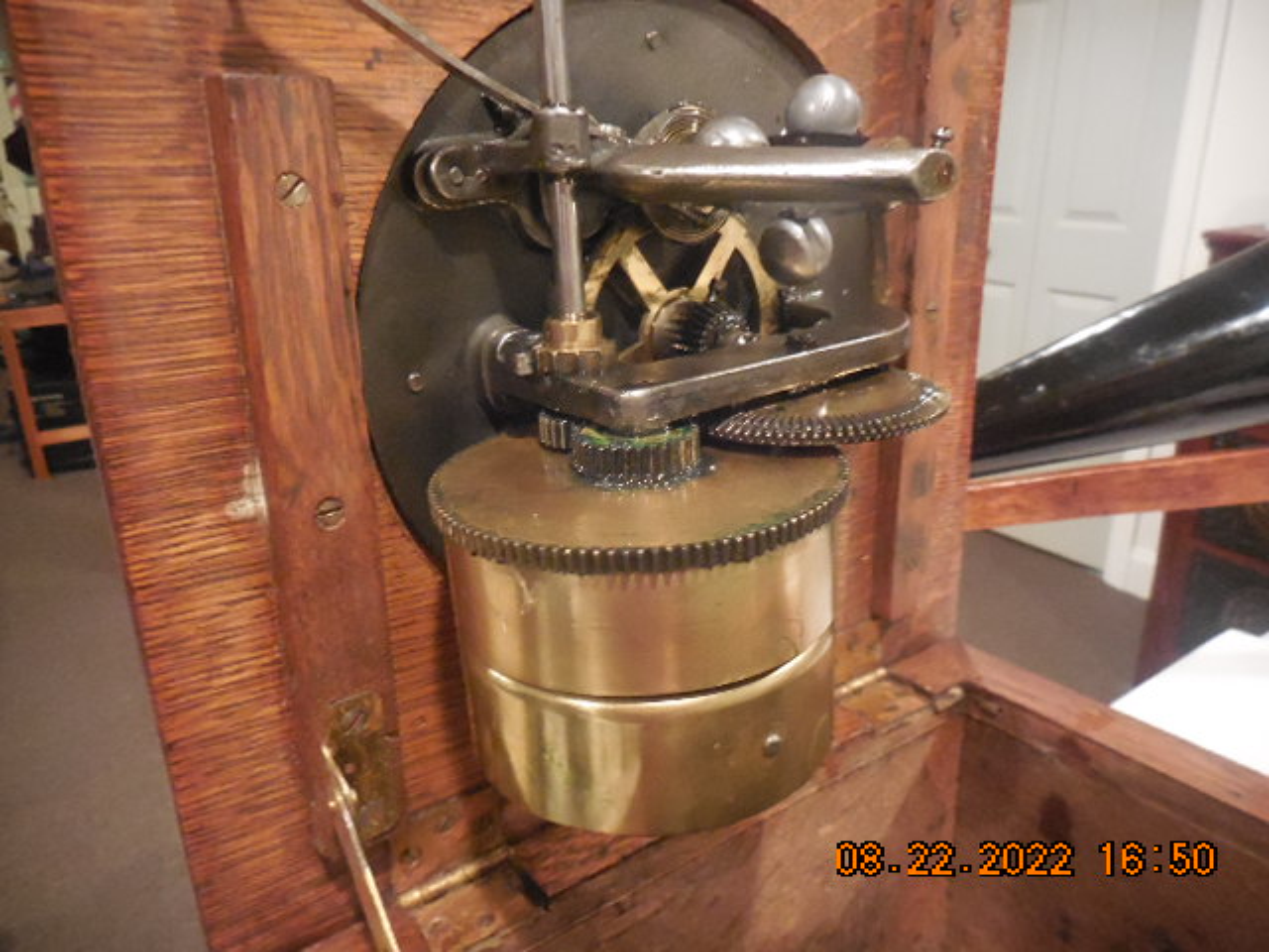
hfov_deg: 69.4
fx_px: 916
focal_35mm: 25
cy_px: 476
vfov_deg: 54.9
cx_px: 634
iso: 1600
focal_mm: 4.5
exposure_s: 1/13
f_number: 3.7
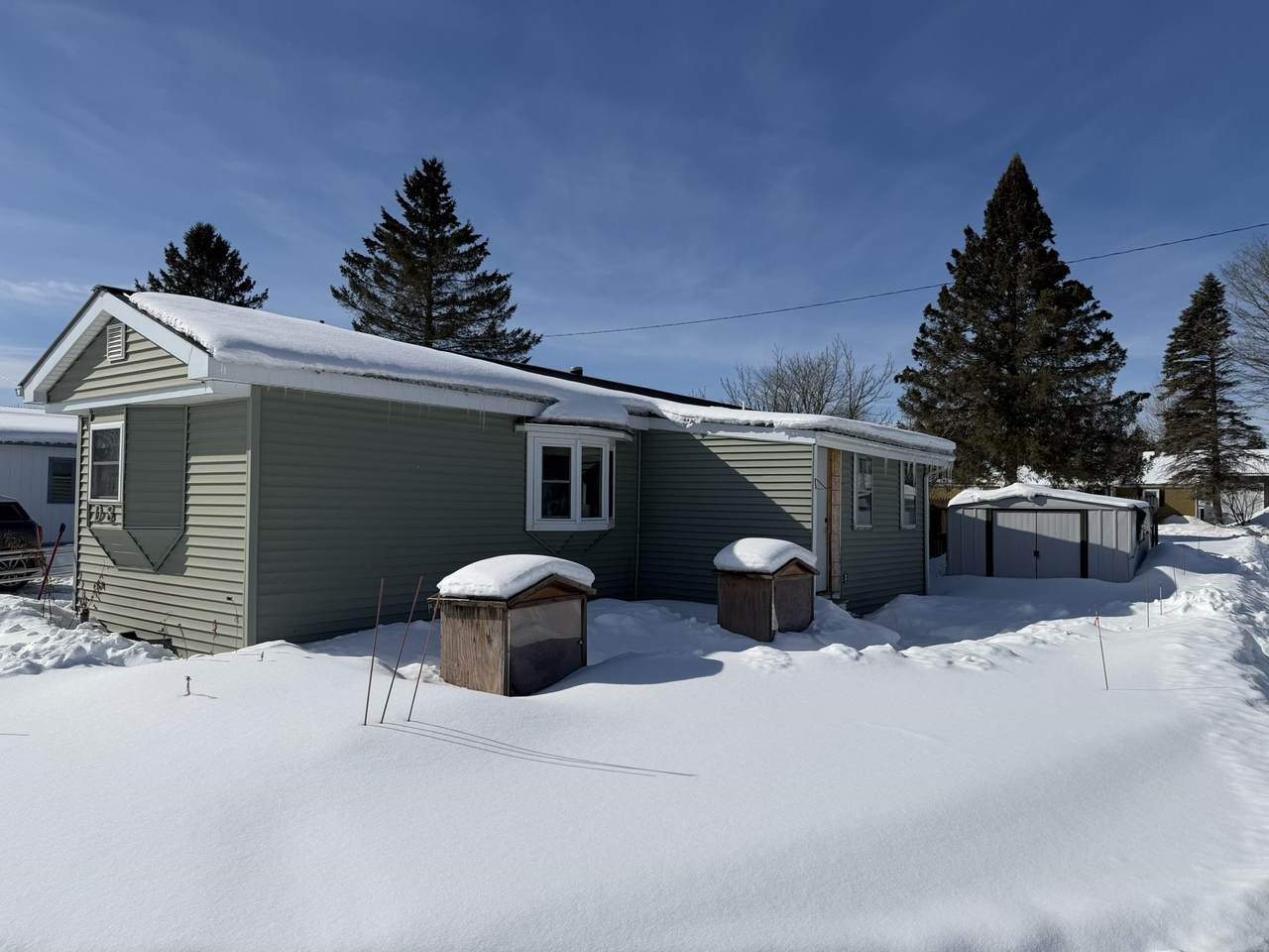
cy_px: 476
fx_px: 880
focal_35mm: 24
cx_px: 634
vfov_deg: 56.8
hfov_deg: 71.6
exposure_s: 1/14286
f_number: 1.78
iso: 80
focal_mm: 6.76
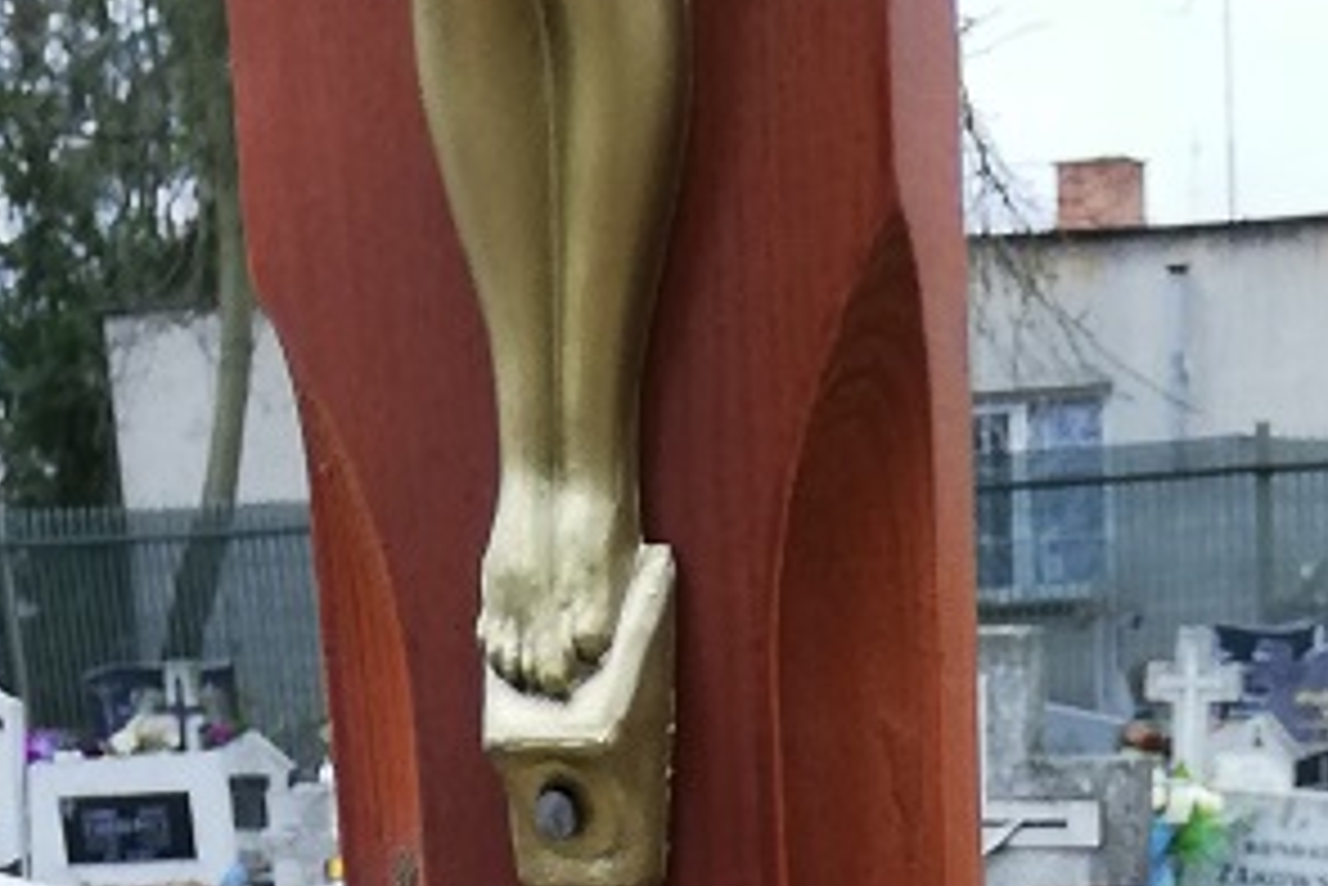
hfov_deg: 18.6
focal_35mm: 110
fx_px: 4060
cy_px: 2451
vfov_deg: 10.0
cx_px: 788
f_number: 2.2
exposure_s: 1/100
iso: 50
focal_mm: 3.81
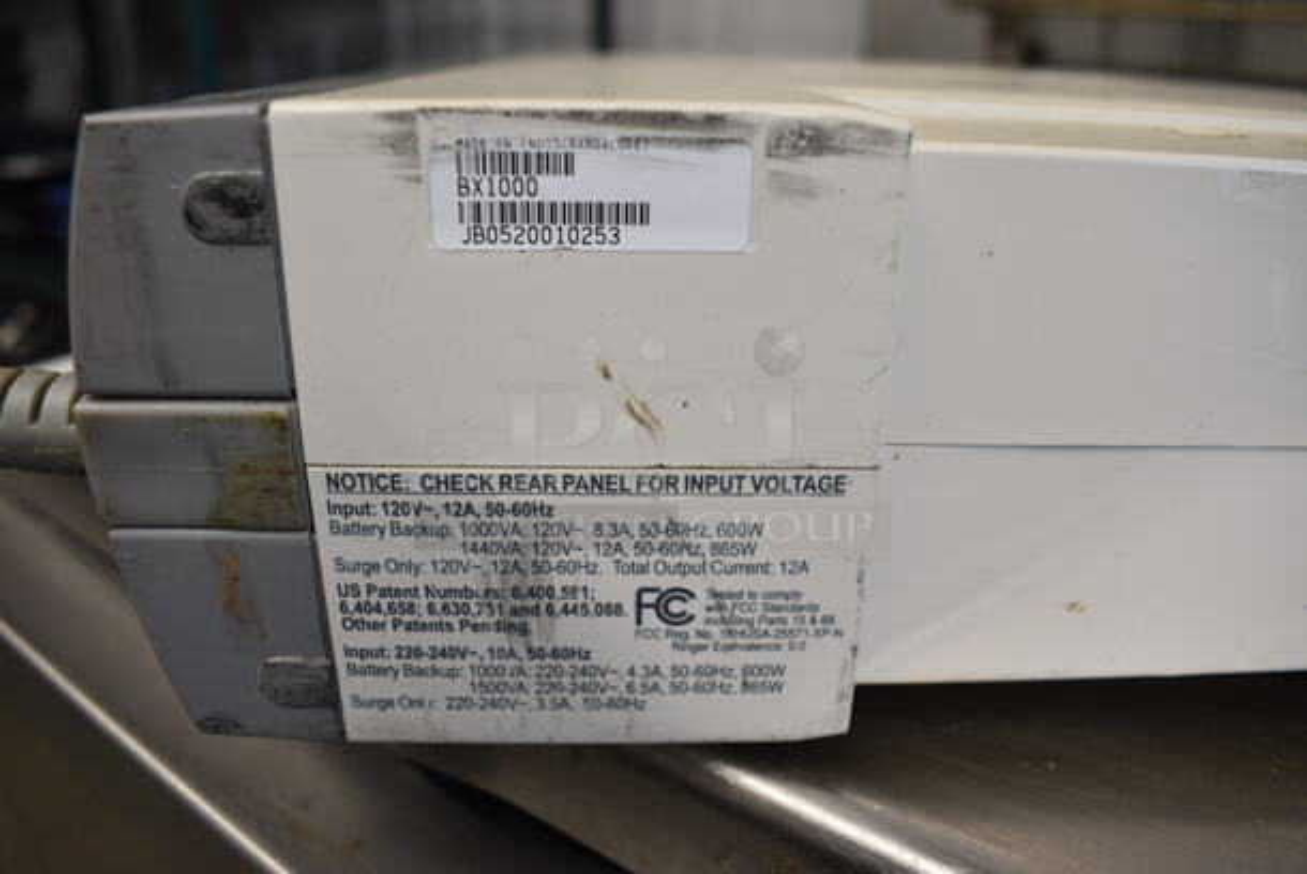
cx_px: 654
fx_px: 981
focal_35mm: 27
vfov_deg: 48.0
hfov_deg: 67.3
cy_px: 437
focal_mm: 18
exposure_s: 1/60
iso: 400
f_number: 5.6
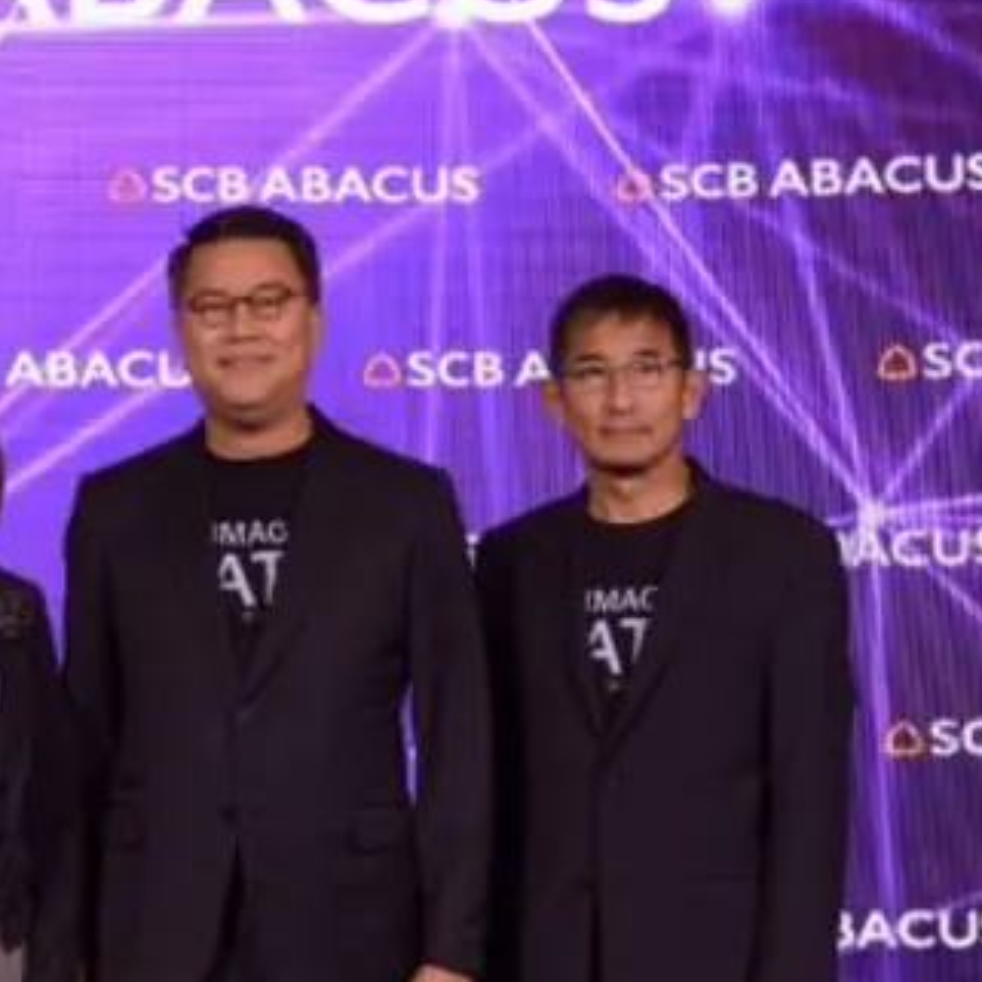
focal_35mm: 124
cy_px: 577
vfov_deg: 14.1
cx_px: 113
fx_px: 3980
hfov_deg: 13.9
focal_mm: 60
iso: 1250
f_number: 5
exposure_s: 1/125
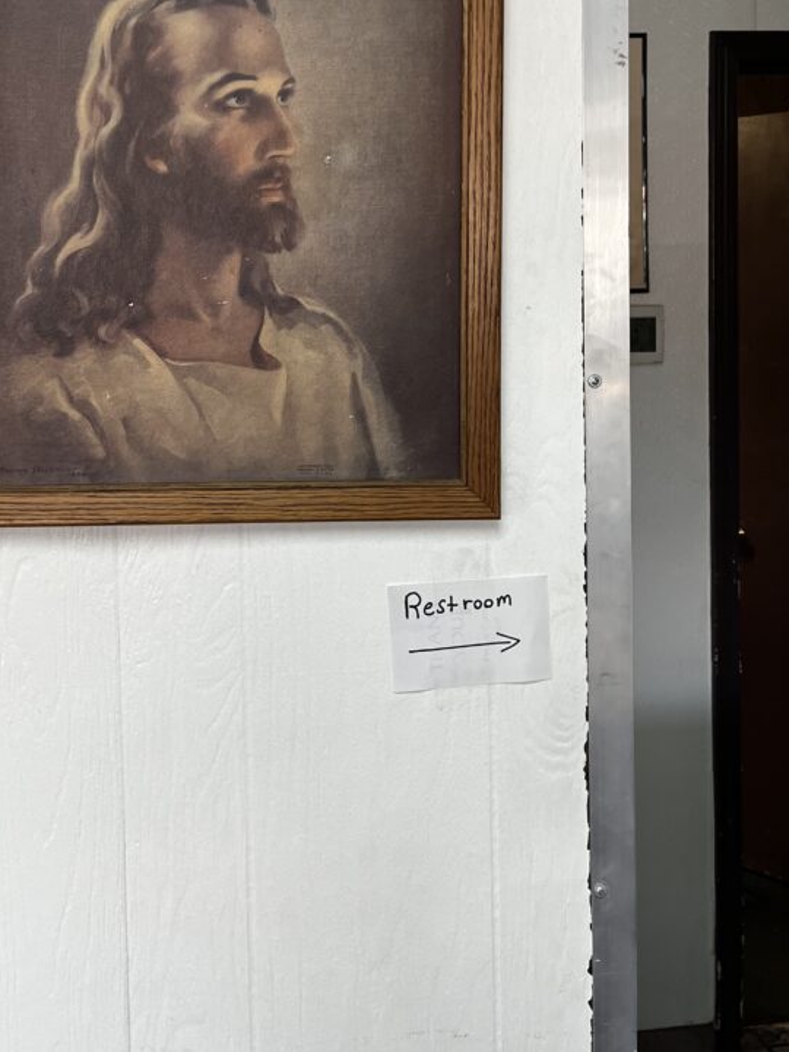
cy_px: 327
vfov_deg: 49.0
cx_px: 302
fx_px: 1124
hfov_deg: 38.5
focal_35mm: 37
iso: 125
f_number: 1.6
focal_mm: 5.1
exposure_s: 1/120
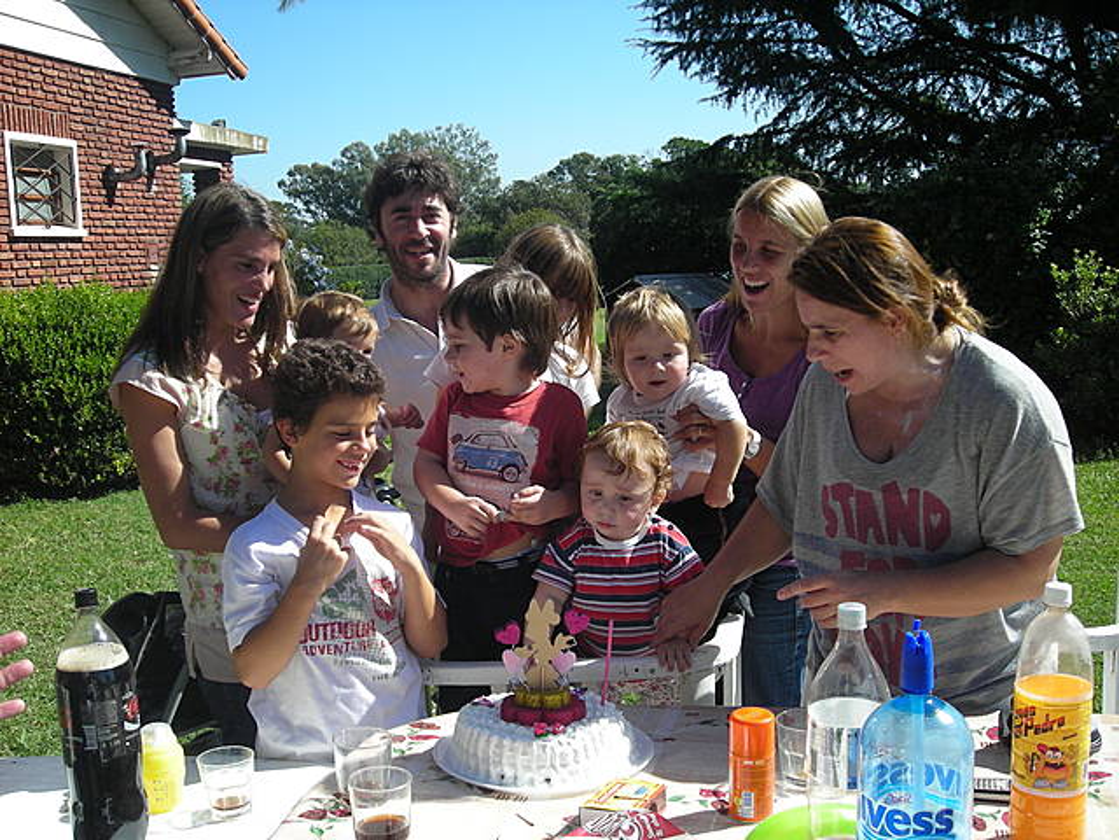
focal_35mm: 38
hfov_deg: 49.0
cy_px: 420
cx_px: 560
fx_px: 1228
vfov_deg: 37.7
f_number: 6.4
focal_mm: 6.3
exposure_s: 1/140
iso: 50
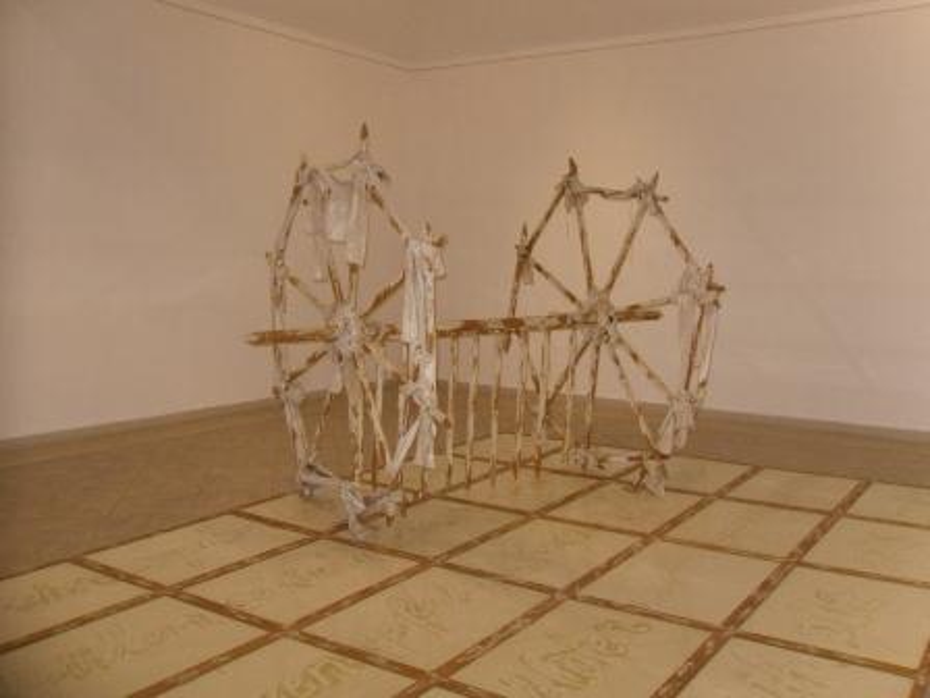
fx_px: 1209
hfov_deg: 42.1
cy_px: 349
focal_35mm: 45
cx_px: 465
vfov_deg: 32.2
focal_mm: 6.3
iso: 400
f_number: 3.5
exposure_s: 1/45
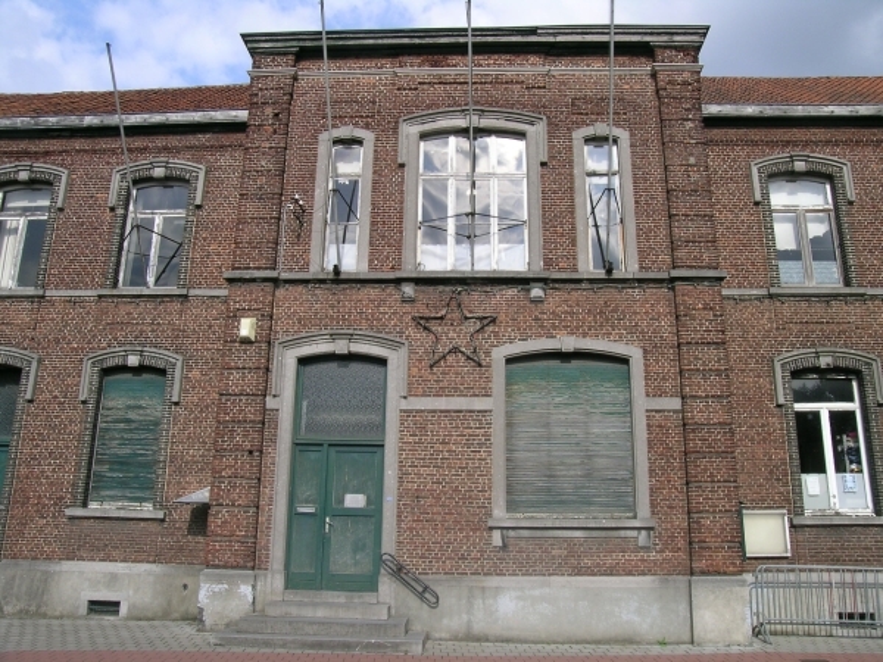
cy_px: 331
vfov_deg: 49.7
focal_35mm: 28
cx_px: 442
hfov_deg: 63.4
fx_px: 714
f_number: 6.3
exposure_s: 1/240
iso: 50
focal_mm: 5.8
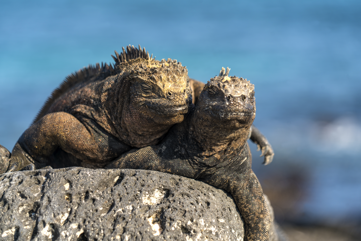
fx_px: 1946
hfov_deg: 10.6
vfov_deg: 7.1
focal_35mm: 194
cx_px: 180
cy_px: 120
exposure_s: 1/200
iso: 80
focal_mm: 194
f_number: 6.3
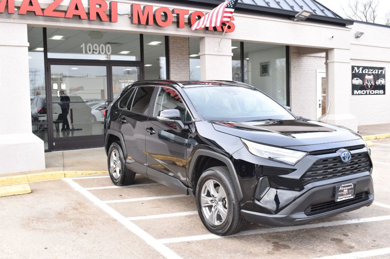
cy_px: 130
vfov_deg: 36.8
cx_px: 195
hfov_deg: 53.1
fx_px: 390
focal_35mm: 36
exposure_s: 1/160
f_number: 8
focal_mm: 24
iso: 400
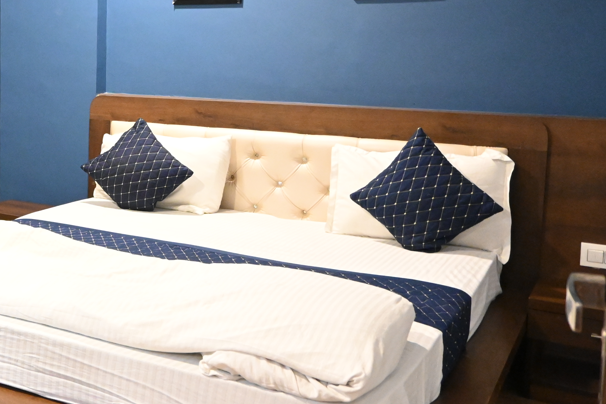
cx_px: -4
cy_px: 113
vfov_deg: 26.7
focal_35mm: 50
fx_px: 842
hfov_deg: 35.7
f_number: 4
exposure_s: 1/50
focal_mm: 16
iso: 5000
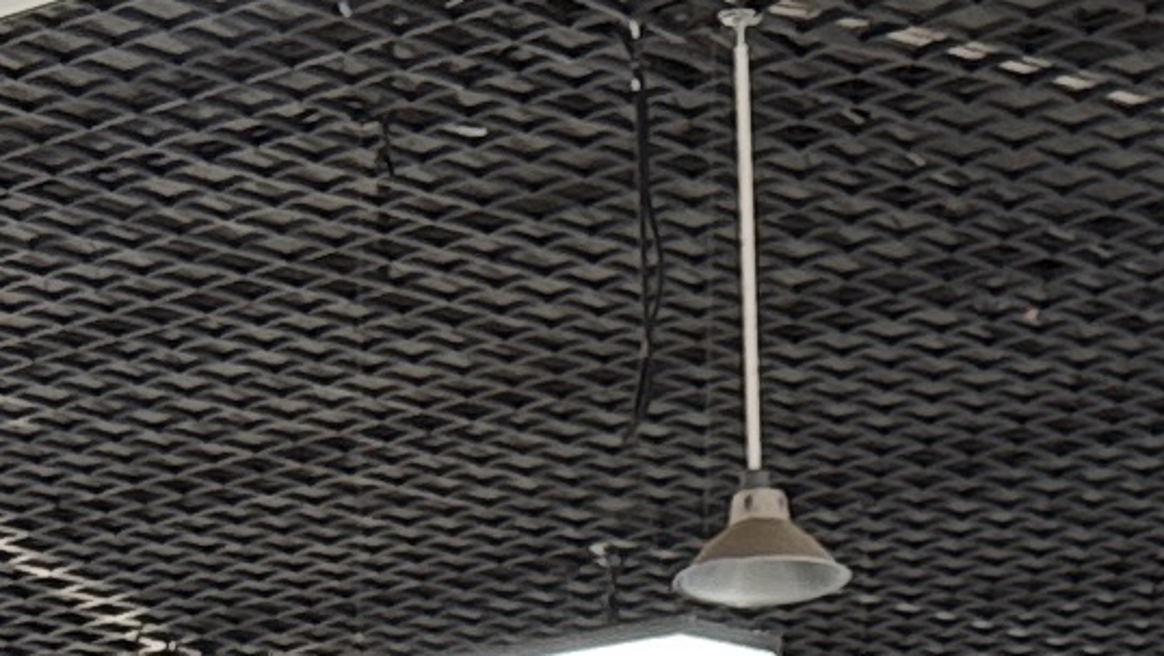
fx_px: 6051
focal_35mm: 196
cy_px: 2659
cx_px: 666
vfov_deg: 5.4
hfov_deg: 11.0
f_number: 1.78
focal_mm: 6.76
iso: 160
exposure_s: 1/121
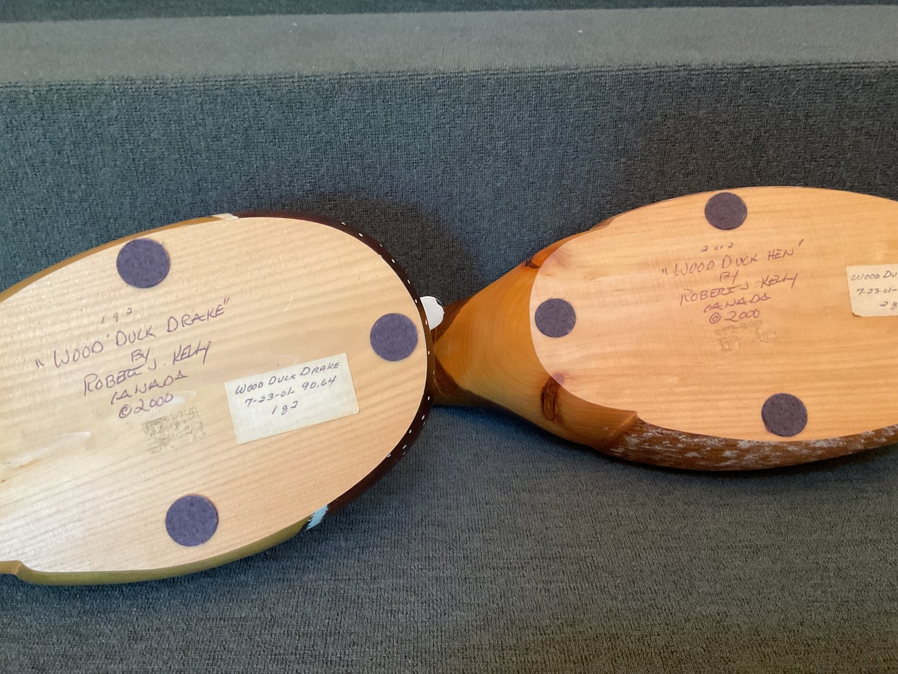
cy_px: 337
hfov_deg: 61.7
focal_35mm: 29
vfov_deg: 48.2
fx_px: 752
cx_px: 449
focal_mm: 3
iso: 320
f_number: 1.8
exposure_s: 1/60
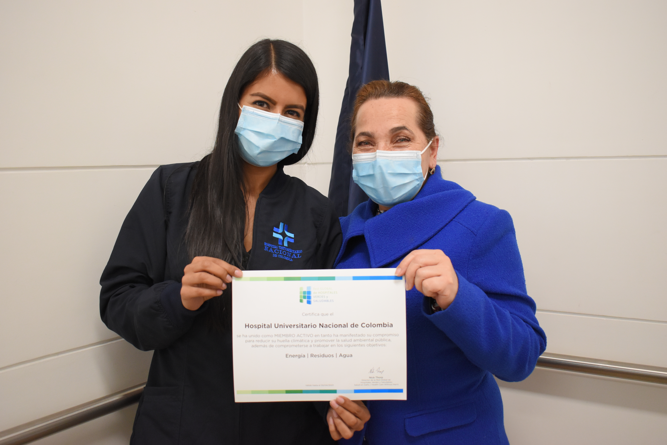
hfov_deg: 57.2
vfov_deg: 40.0
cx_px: 334
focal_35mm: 33
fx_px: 611
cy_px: 222
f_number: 3.8
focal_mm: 22
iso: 1400
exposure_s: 1/60
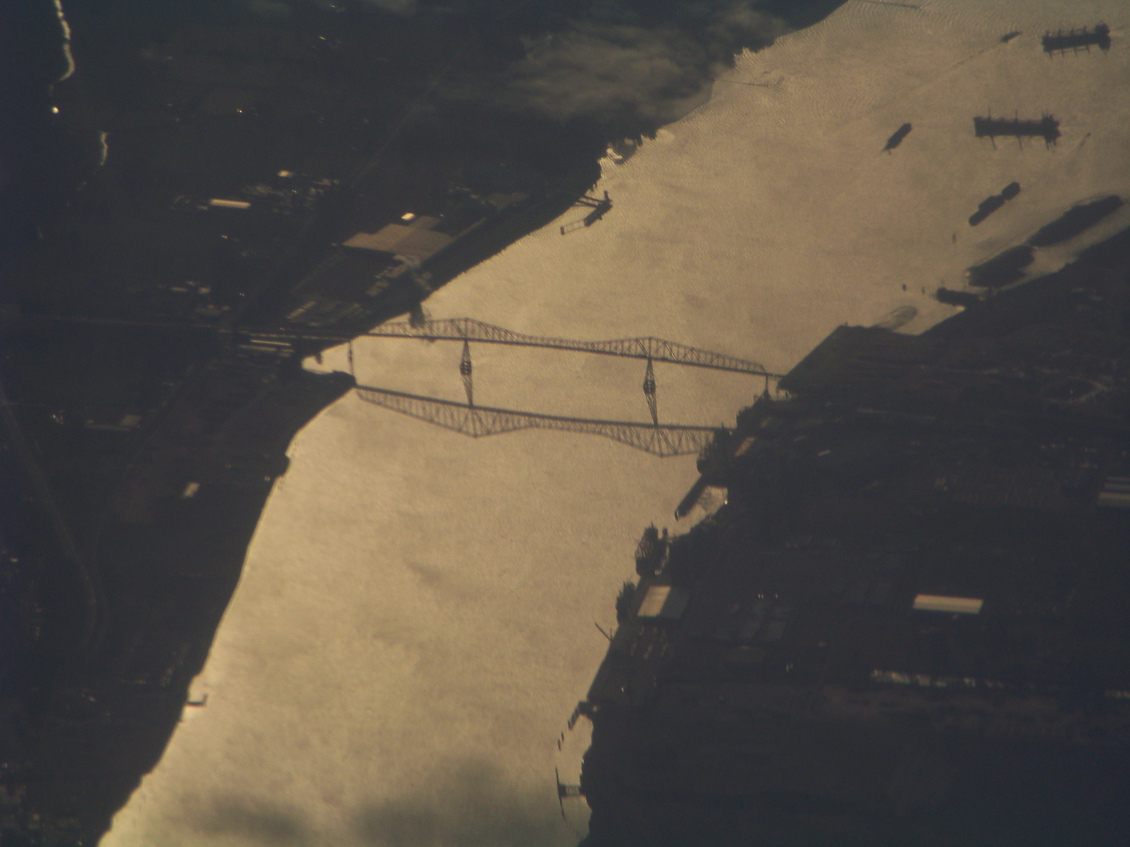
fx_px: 14102
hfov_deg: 4.6
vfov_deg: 3.4
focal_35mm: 432
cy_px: 424
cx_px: 565
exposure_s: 1/1000
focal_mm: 70.2
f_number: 7.1
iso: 63
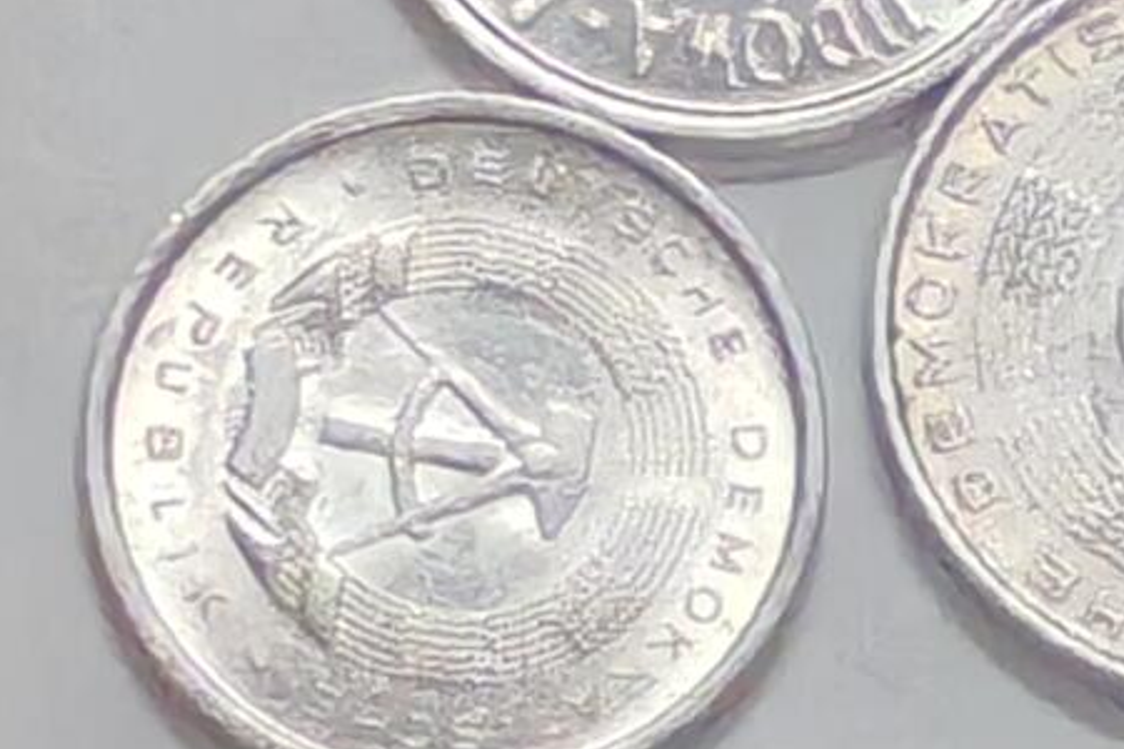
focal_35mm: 533
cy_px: 1146
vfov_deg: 2.6
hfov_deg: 3.9
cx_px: 1661
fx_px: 16640
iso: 640
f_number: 1.95
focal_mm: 5.52
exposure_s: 1/50
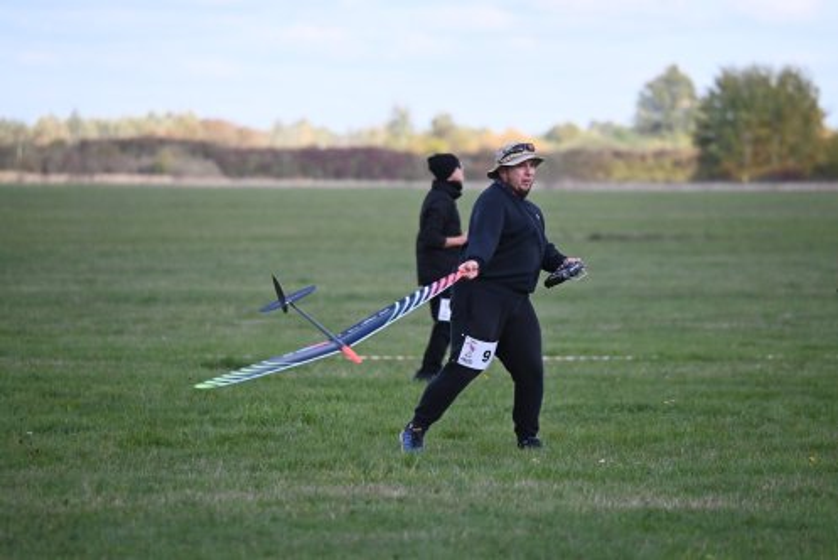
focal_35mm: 320
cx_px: 419
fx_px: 7453
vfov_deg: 4.3
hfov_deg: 6.4
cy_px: 280
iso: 1250
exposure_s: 1/1600
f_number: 6.3
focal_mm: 320
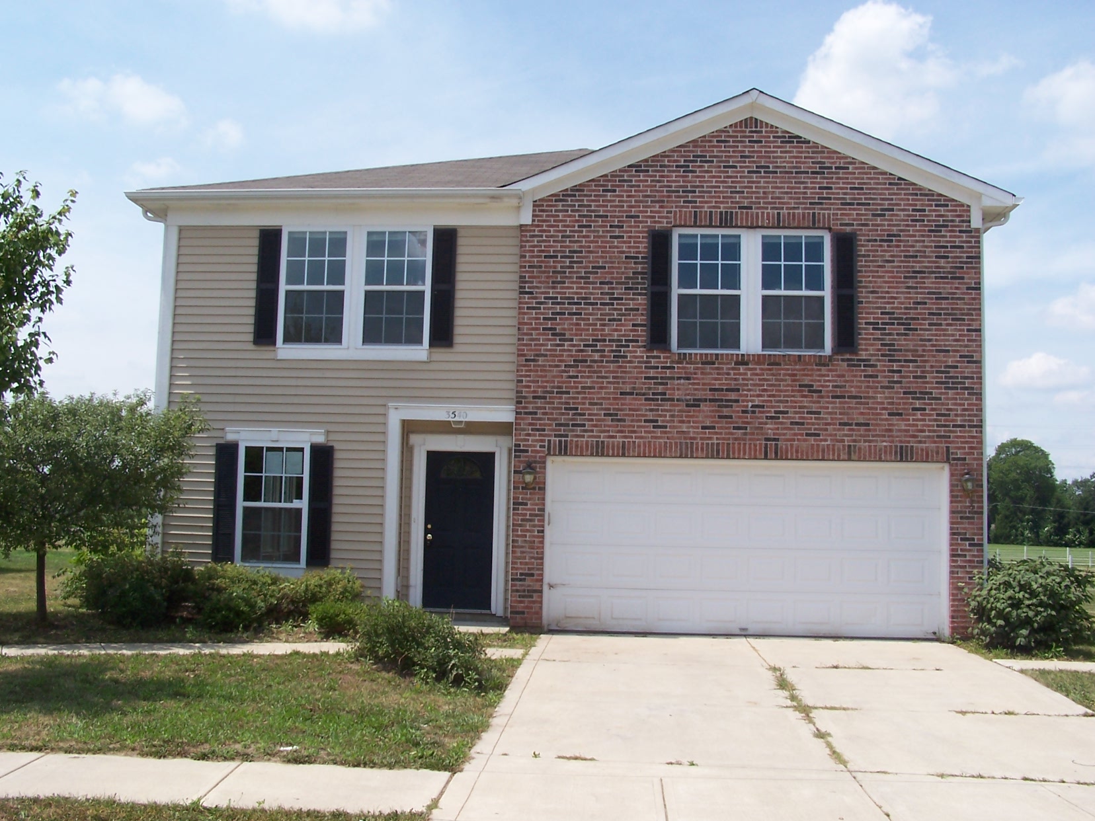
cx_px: 548
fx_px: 1202
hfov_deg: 49.0
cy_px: 410
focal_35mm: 38
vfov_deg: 37.7
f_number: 5.6
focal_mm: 6.3
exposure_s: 1/350
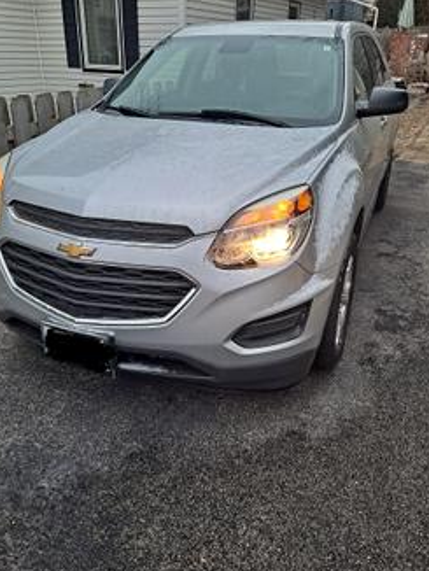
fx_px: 479
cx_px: 212
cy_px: 270
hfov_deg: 48.3
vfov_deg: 61.6
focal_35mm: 29
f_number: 2
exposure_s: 1/60
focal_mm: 4.6
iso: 125
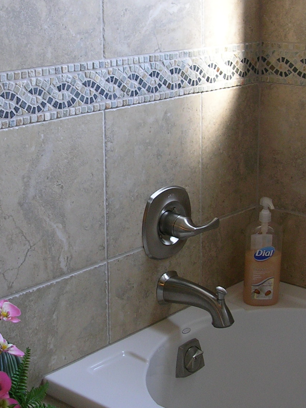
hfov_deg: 21.2
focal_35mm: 69
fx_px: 813
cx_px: 97
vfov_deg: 28.1
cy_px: 165
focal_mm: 5.8
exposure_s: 1/54.3
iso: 50
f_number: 2.8
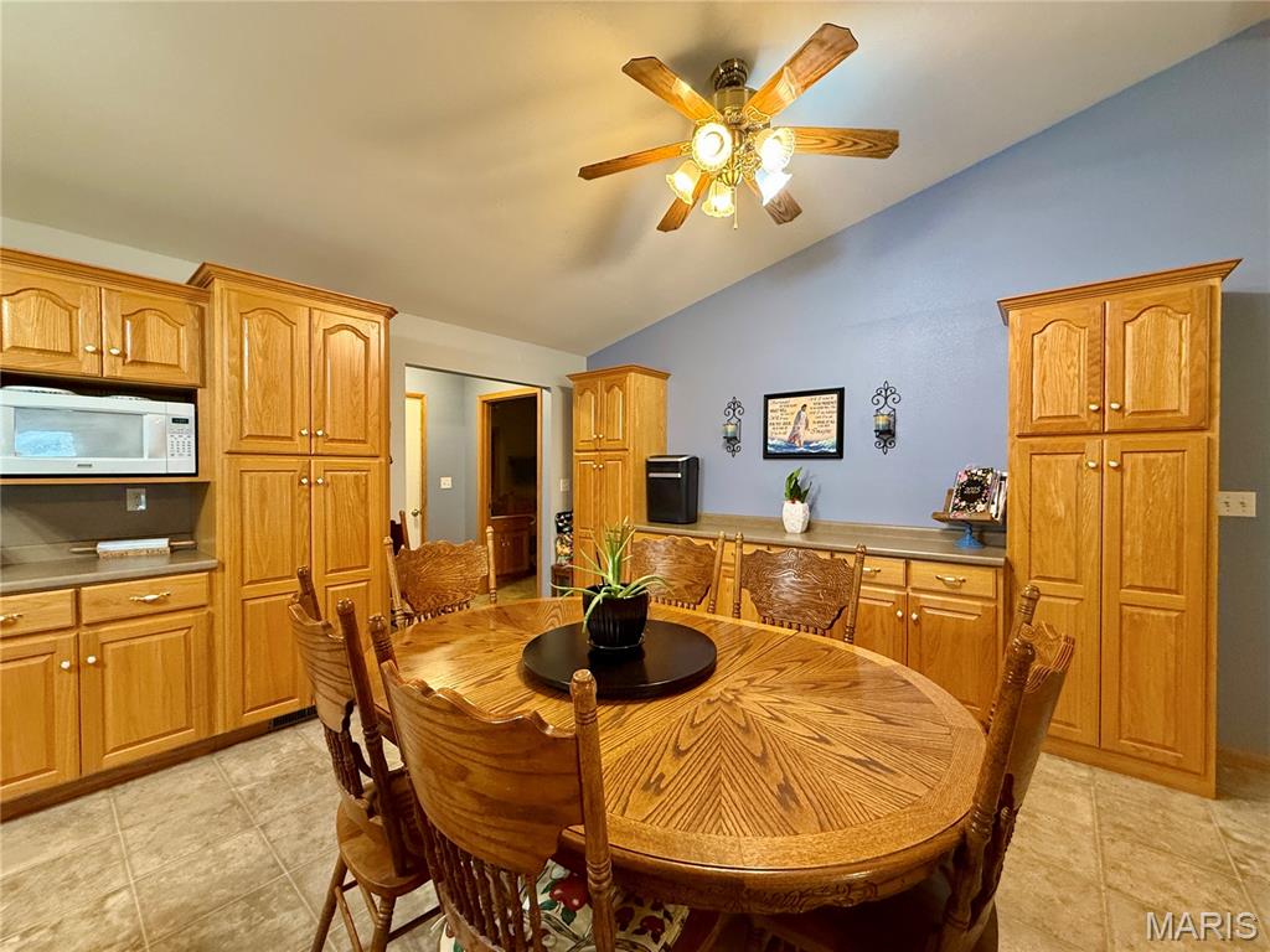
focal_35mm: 14
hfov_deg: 102.1
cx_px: 635
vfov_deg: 85.7
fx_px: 514
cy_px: 476
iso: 400
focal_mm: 2.22
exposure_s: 1/60
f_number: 2.2
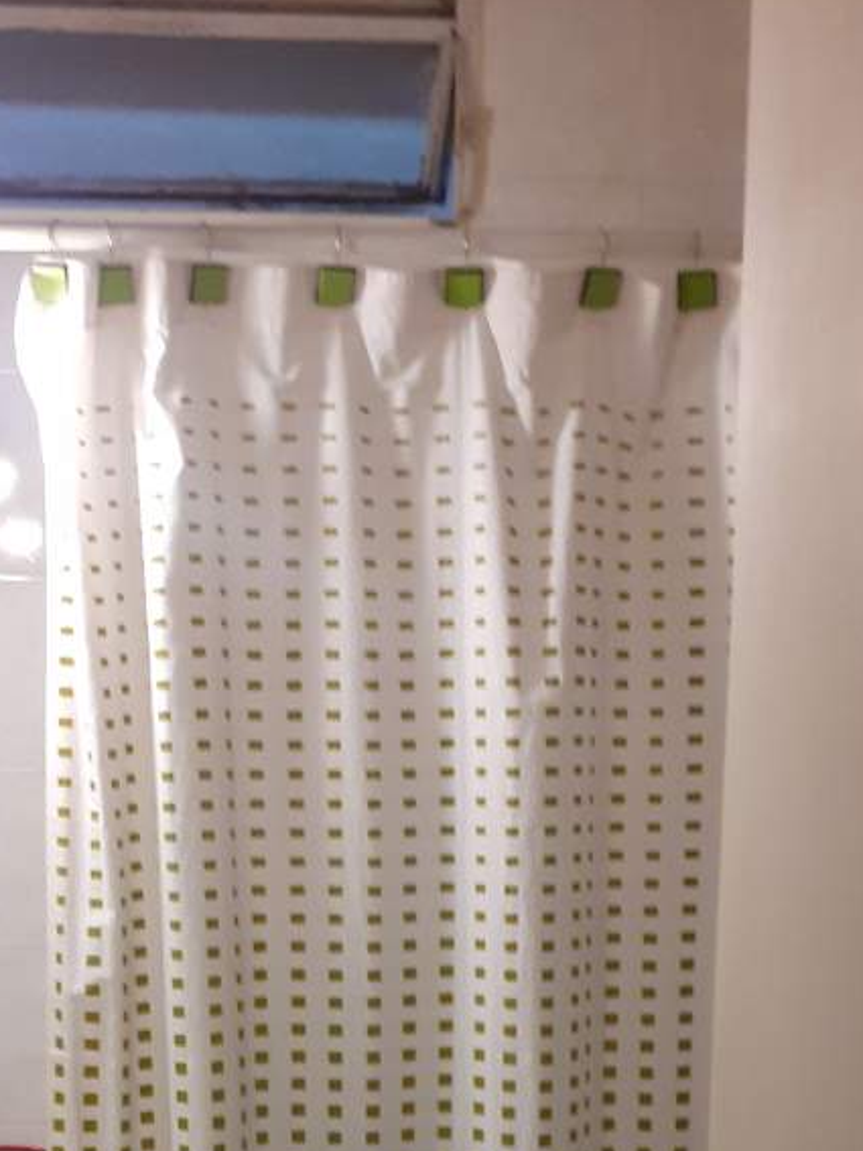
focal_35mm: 59
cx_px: 369
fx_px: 1962
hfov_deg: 24.8
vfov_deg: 30.0
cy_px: 1200
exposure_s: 1/33
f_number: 1.9
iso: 200
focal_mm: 3.6
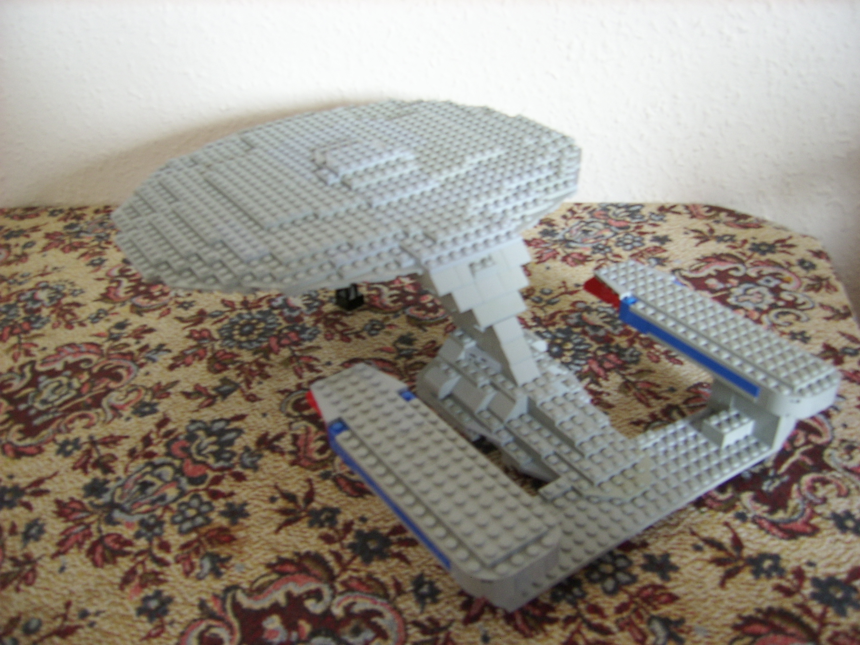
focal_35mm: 35
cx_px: 430
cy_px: 322
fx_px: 870
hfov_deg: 52.6
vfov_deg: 40.7
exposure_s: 1/5
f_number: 2.8
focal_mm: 5.95
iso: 100
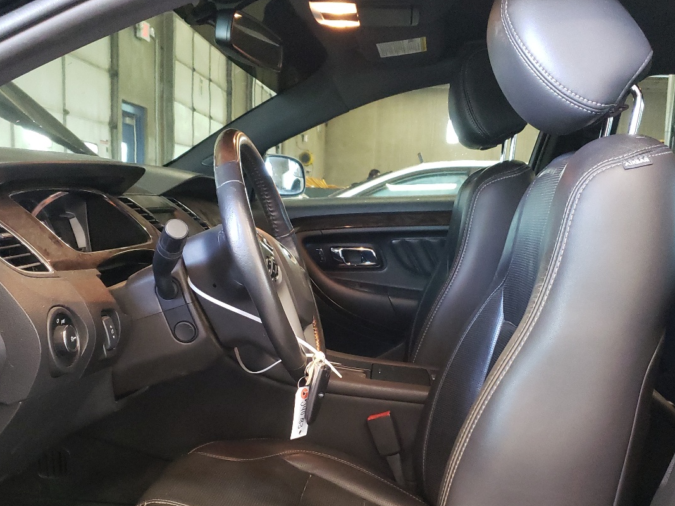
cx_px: 363
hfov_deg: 47.8
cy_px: 366
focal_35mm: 39
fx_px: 760
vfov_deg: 36.1
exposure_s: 1/30
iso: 473
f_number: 1.5
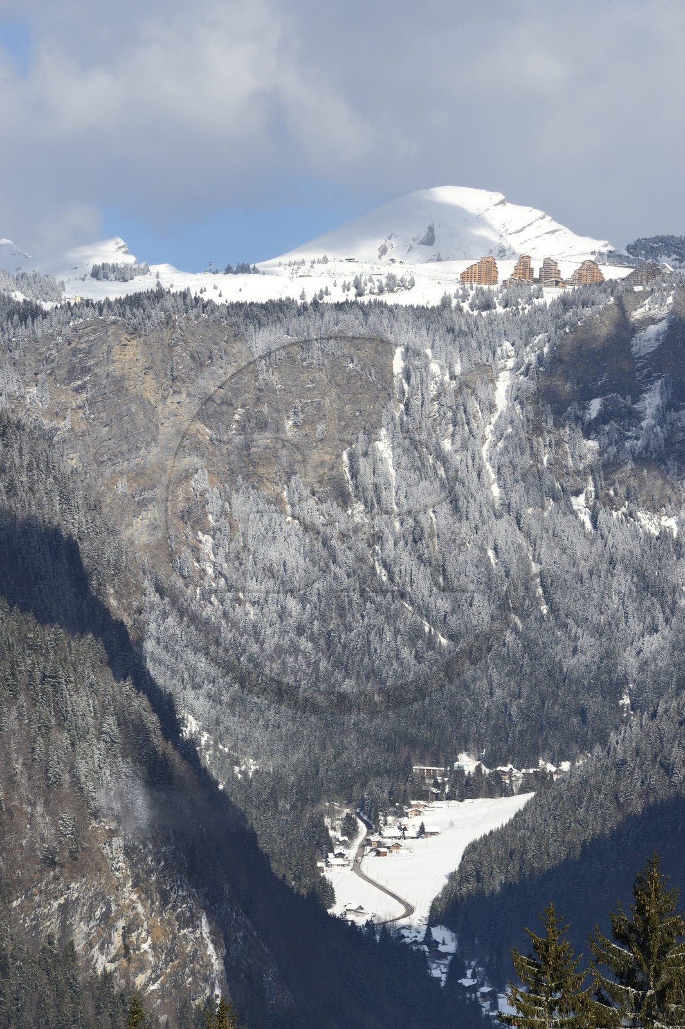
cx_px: 342
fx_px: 4428
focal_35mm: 155
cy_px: 514
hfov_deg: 8.8
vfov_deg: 13.3
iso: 200
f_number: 14
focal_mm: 155
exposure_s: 1/320
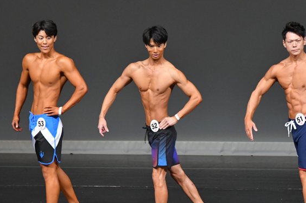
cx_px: 188
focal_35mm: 394
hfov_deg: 5.2
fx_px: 3346
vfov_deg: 3.5
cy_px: 126
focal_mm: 190
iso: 4000
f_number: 5.6
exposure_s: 1/400
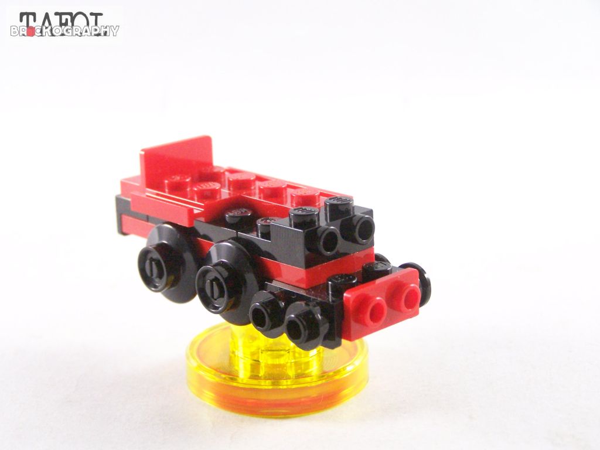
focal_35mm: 82
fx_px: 1421
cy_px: 225
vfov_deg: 18.0
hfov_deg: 23.8
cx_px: 300
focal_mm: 13.7
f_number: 3.2
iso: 400
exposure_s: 1/60
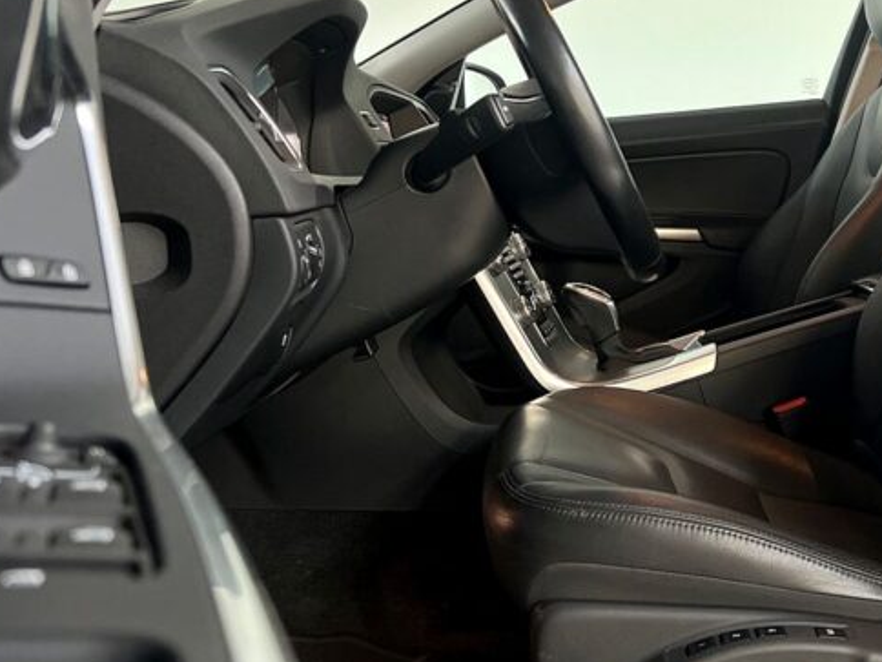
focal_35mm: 43
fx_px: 1096
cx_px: 587
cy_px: 243
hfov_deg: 43.3
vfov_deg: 33.4
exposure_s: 1/60
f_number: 1.5
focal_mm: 5.7
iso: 250
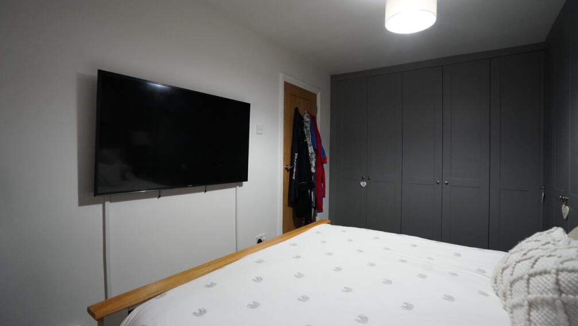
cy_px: 157
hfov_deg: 95.9
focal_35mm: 17
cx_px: 289
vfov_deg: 63.9
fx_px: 261
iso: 5000
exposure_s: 1/160
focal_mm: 16
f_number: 4
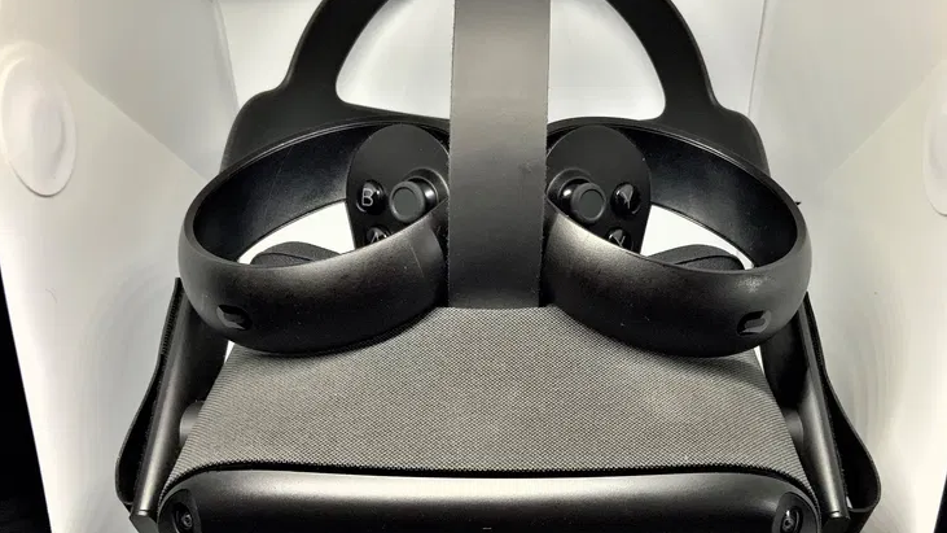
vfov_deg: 32.7
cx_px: 512
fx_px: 904
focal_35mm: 36
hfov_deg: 55.2
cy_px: 320
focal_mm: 3
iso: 64
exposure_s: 1/66
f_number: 1.8
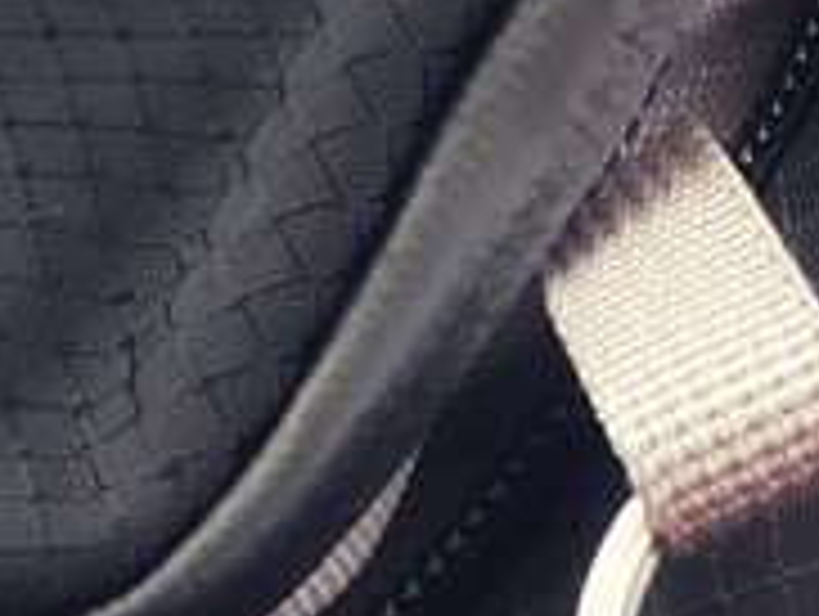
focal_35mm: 180
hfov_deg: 10.9
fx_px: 4264
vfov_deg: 8.0
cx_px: 855
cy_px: 1025
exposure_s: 1/25
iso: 383
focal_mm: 4.5
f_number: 2
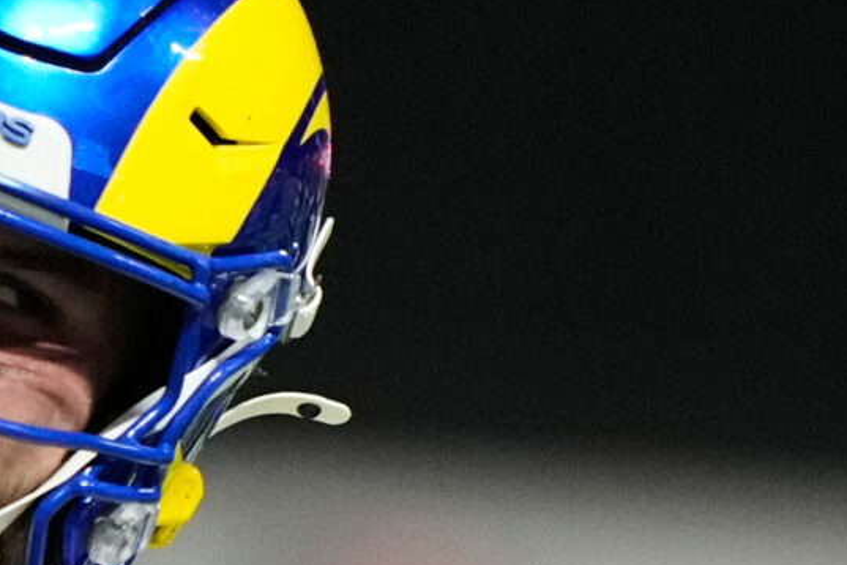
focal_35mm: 2861
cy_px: 899
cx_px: -380
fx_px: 67308
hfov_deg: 0.7
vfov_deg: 0.5
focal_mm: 400
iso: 3200
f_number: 2.8
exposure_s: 1/2500
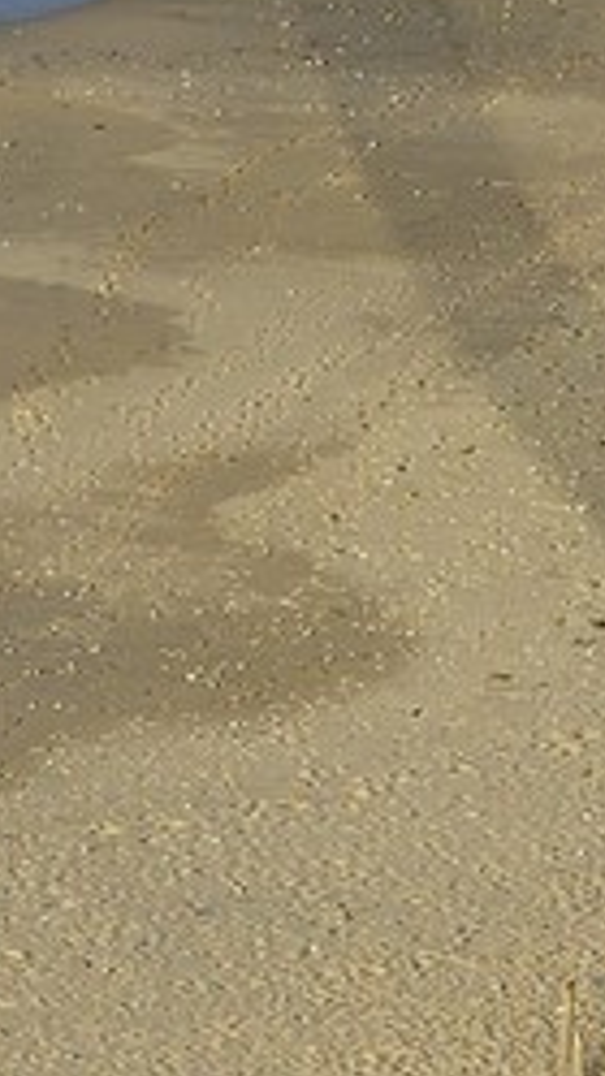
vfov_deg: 1.3
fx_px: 45960
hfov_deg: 0.8
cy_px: -411
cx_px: 1547
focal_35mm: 1611
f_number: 5
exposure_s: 1/640
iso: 100
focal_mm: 160
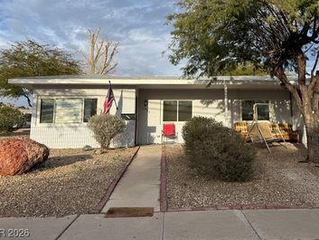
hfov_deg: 53.0
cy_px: 73
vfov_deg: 41.1
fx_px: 313
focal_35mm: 34
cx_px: 211
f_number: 1.78
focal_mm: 6.76
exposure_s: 1/3096
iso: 80
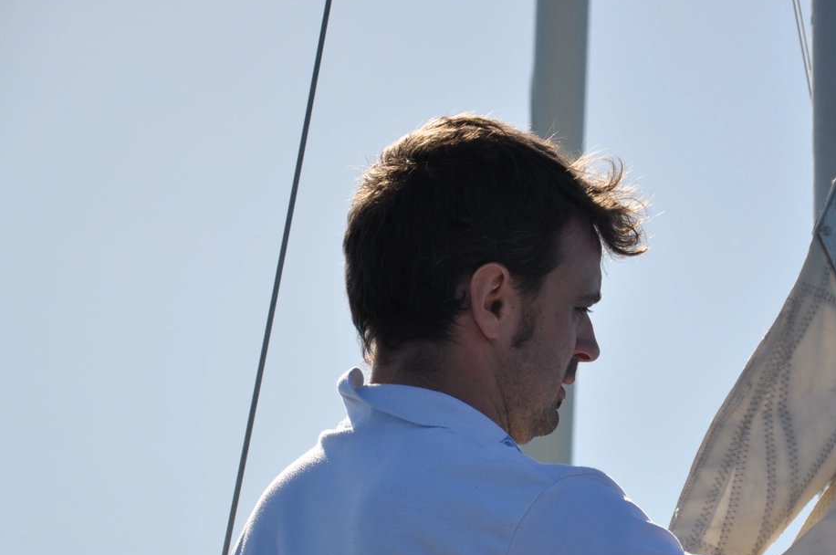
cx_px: 624
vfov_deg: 6.6
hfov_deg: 9.8
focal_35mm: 209
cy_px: 357
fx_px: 4842
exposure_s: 1/1250
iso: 200
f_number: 5.6
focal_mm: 85
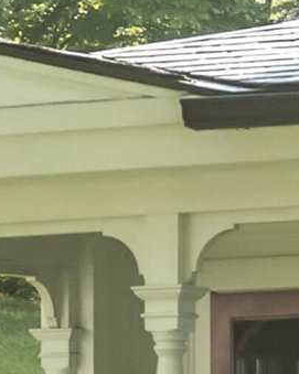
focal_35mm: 408
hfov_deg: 3.8
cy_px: 603
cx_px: -117
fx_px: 4515
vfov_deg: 4.7
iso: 640
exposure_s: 1/800
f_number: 4
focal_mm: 32.5
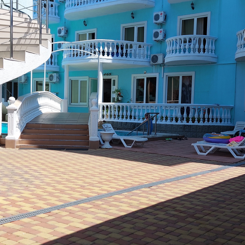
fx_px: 232
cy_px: 120
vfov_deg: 55.6
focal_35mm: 29
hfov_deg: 55.6
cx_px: 118
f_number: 1.8
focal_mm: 5.23
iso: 25
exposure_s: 1/949
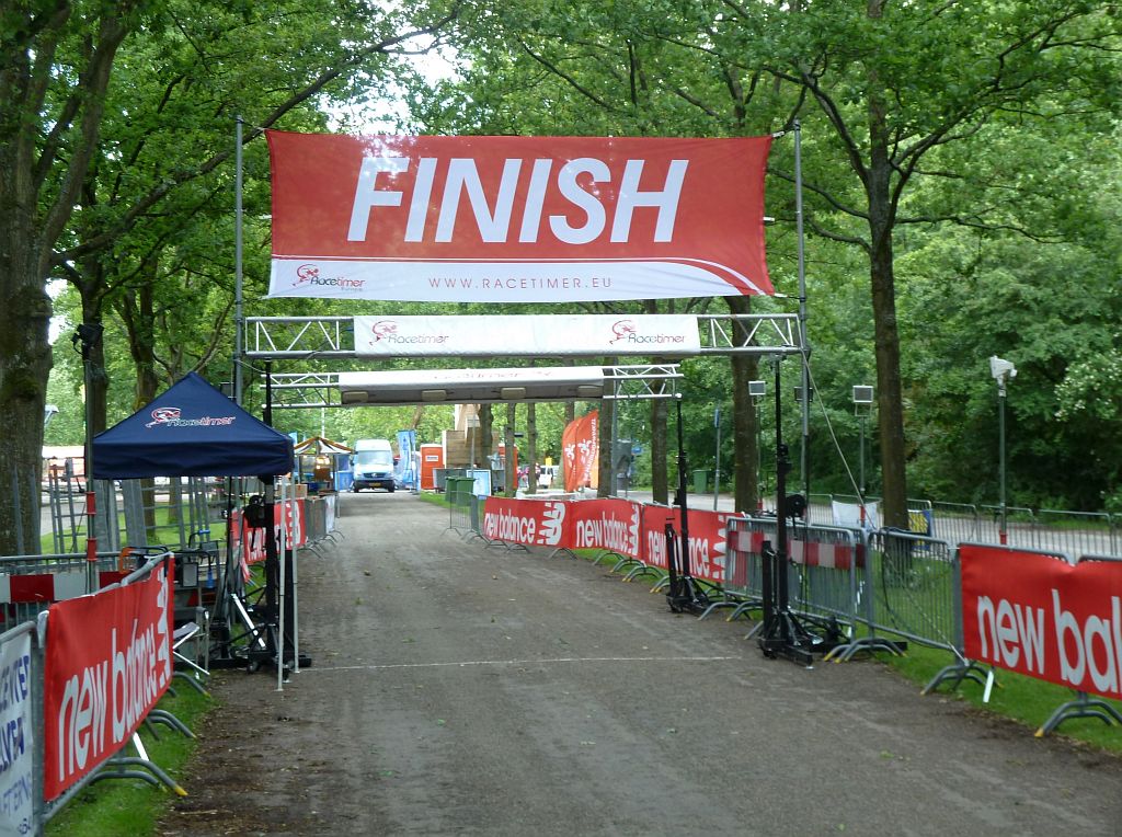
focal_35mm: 67
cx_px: 561
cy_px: 418
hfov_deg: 29.0
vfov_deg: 21.9
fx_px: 2168
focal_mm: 11
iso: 125
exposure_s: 1/40
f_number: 4.1
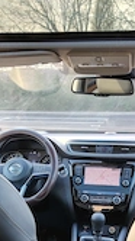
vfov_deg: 32.5
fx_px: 402
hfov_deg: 19.0
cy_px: 189
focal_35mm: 63
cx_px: 52
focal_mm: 5.25
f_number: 1.75
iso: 194
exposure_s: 1/33.3
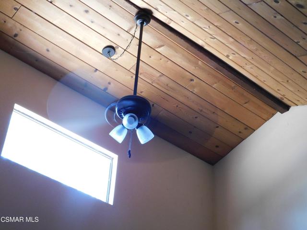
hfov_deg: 32.7
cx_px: 154
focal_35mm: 59
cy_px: 115
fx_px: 523
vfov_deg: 24.8
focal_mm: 10.4
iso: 400
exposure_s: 1/10
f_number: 4
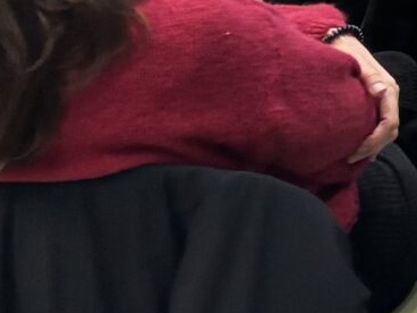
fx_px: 2180
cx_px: 1152
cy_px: -491
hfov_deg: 9.2
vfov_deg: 7.5
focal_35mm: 181
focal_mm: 5.96
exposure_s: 1/49
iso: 200
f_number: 1.6
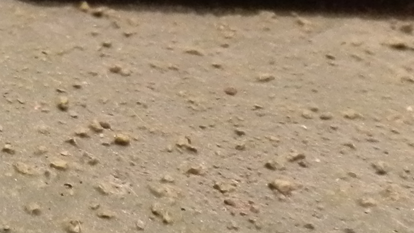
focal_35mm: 120
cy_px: -76
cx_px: -280
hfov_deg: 15.8
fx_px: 1317
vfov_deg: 9.9
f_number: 3.1
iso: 400
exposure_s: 1/60
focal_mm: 5
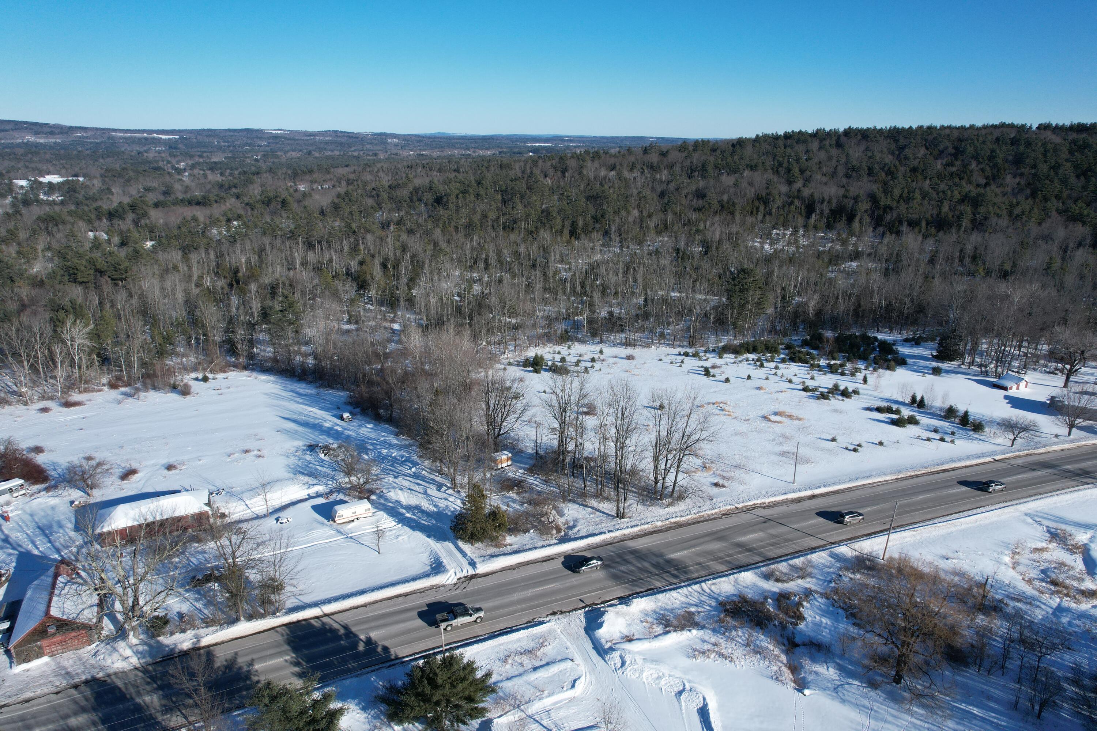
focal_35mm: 22
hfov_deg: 78.6
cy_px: 366
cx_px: 548
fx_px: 670
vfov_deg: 57.2
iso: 130
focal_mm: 8.38
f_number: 2.8
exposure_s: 1/2500
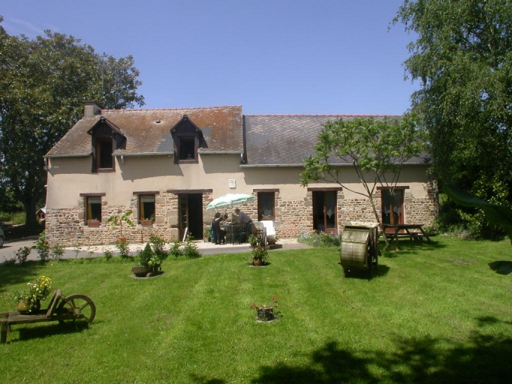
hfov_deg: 49.0
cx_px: 256
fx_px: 562
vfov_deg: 37.7
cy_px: 192
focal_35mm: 38
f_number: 7.5
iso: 100
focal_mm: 7.85
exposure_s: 1/315
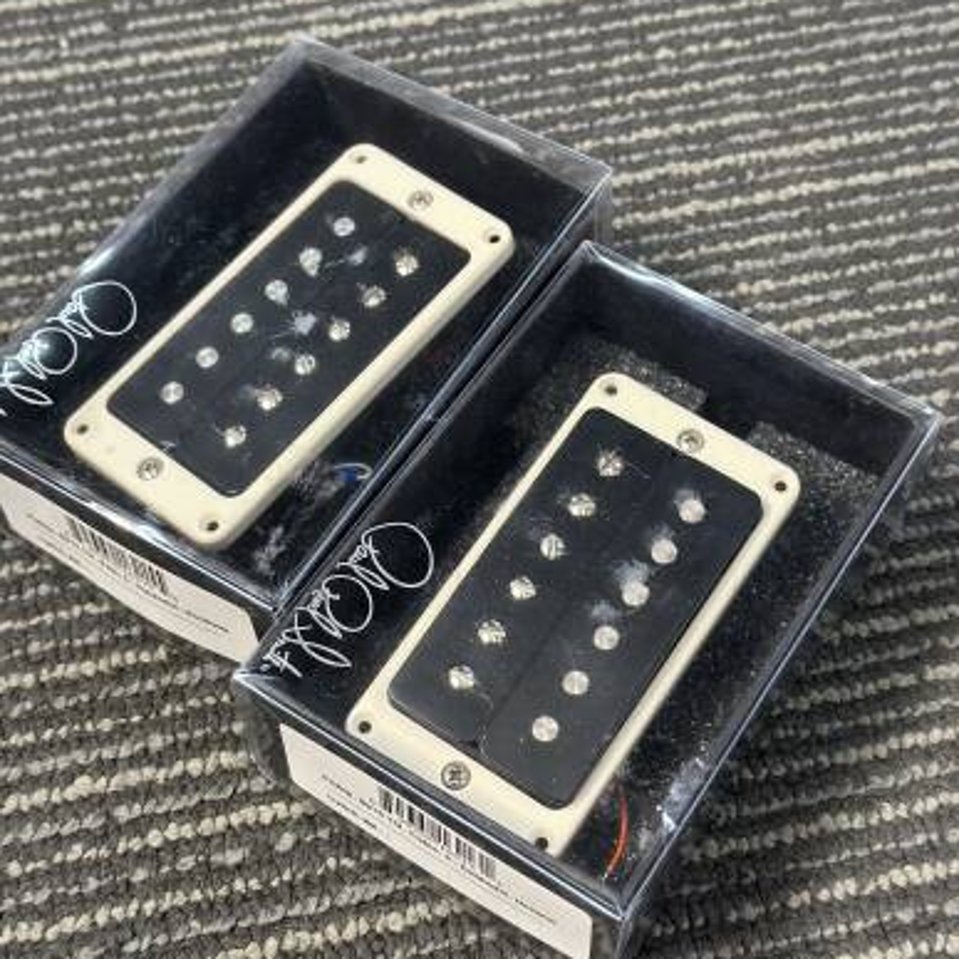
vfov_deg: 30.0
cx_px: 481
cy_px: 451
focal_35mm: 57
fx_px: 1787
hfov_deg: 30.0
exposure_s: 1/60
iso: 125
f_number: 1.78
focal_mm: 6.86
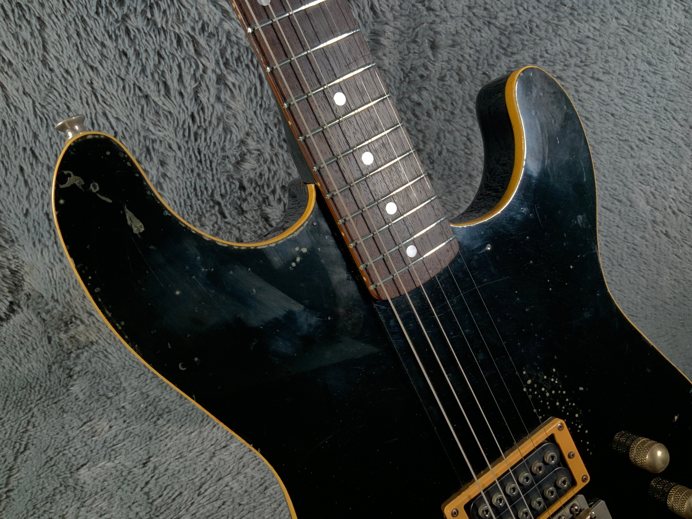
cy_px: 260
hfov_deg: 61.7
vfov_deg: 48.2
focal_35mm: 29
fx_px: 580
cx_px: 346
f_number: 1.8
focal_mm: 3
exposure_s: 1/104
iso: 64
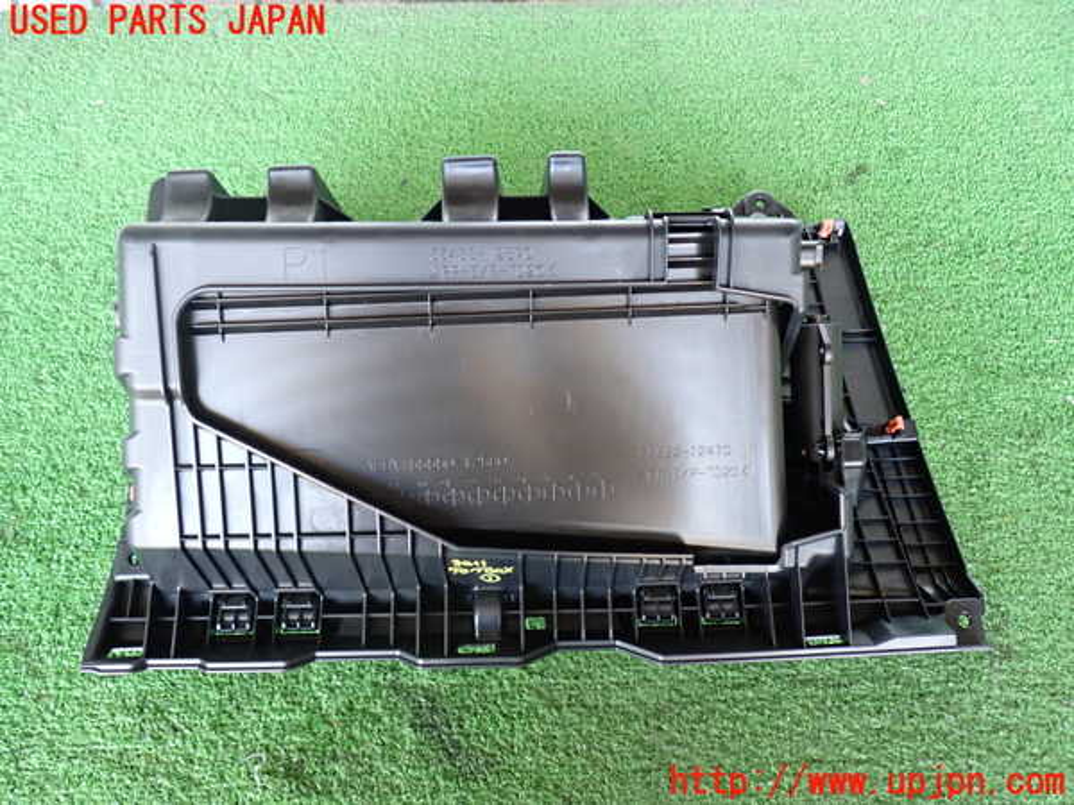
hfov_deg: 60.0
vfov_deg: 46.8
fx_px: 931
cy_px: 402
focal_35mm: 30
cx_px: 537
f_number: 2.3
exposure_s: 1/30
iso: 500
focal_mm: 5.4
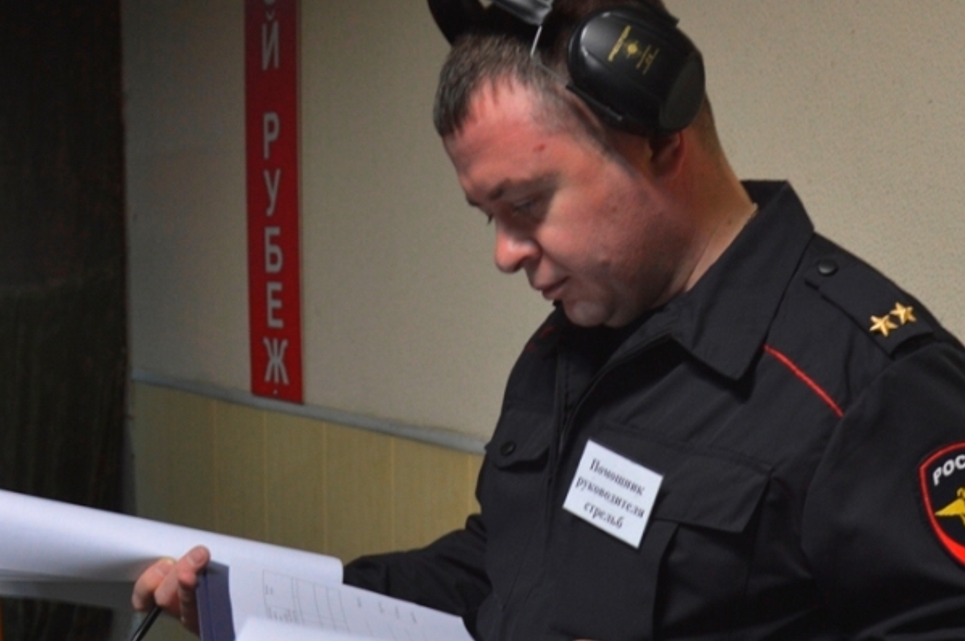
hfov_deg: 36.3
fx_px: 1442
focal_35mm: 54
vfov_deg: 24.9
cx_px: 699
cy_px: 449
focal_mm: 21
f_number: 3.8
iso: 400
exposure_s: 1/15
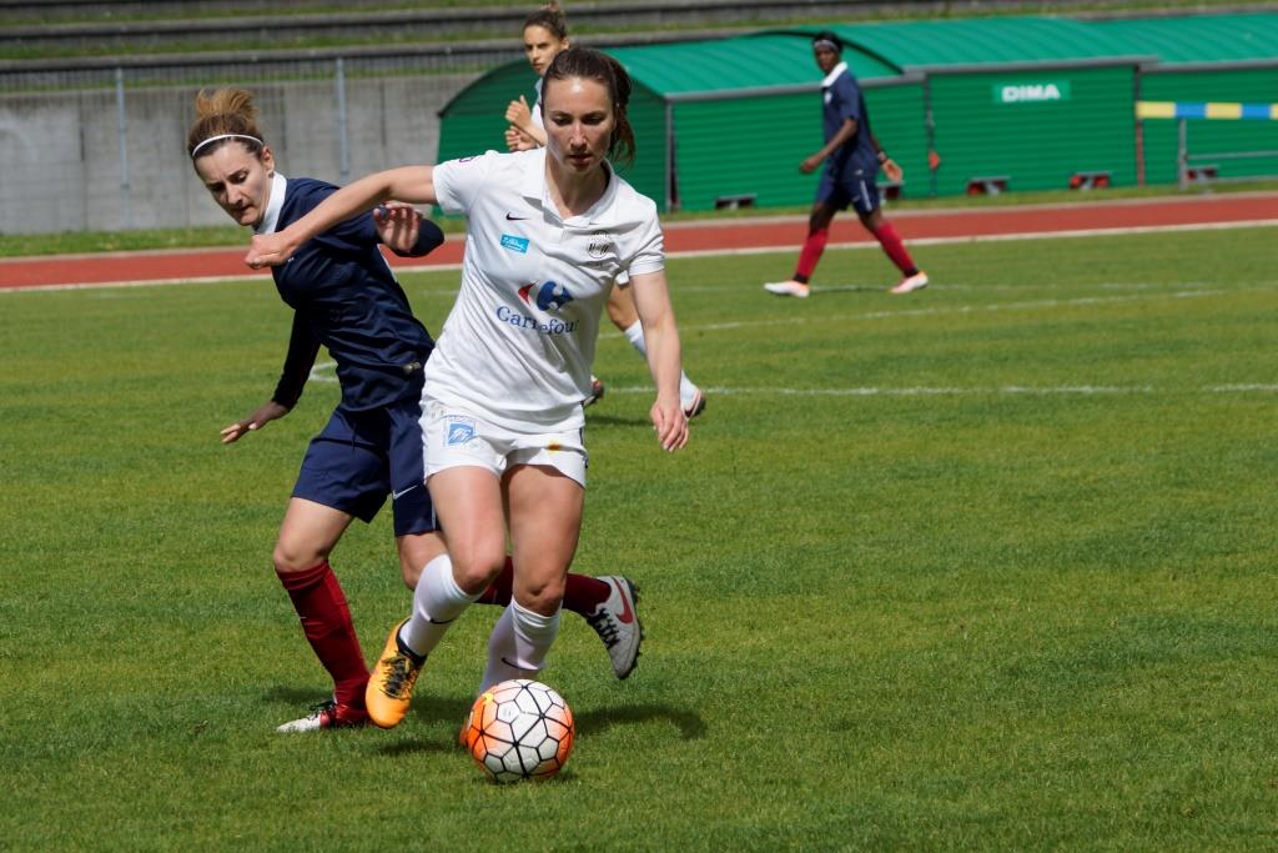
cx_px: 639
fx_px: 7456
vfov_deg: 6.5
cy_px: 426
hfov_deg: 9.8
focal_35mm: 210
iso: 100
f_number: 7.1
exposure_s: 1/640
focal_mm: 140
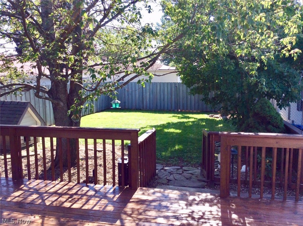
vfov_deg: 44.0
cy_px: 113
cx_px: 152
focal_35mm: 32
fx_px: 280
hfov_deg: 56.9
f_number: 2.4
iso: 32
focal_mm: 3.3
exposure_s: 1/400
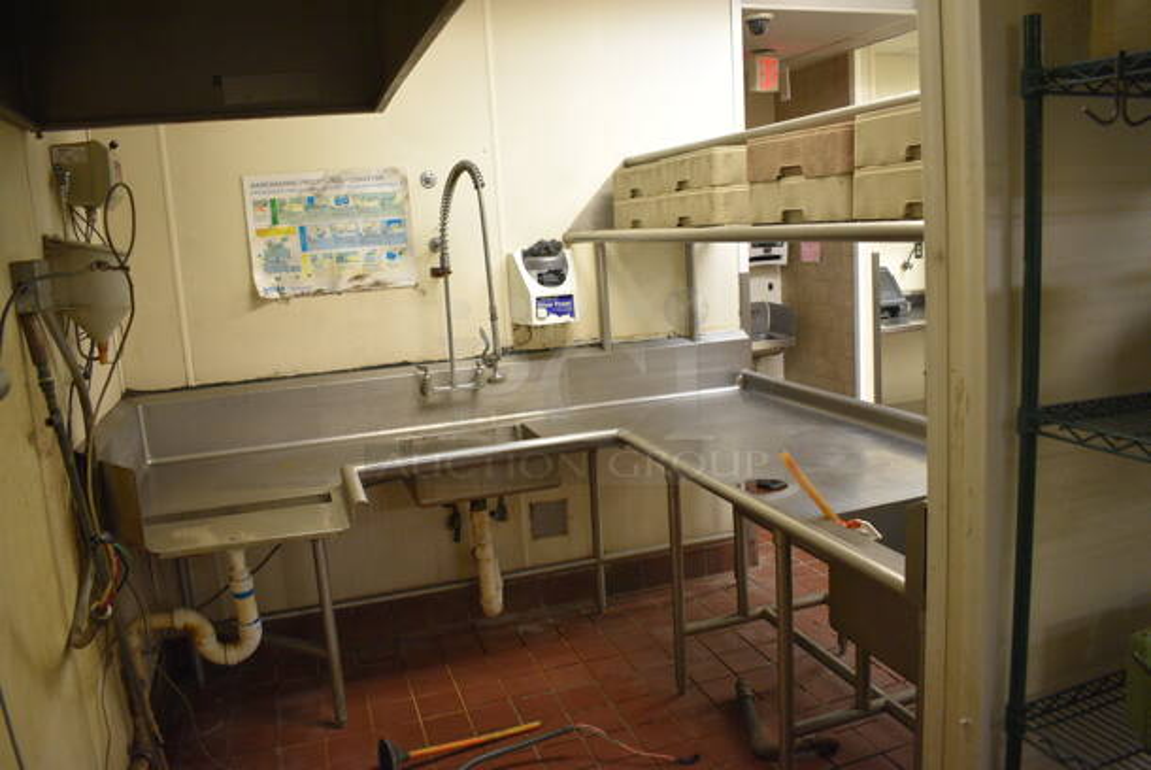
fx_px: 864
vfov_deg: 48.0
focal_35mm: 27
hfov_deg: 67.3
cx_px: 576
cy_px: 385
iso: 1800
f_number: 3.5
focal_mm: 18
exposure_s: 1/125
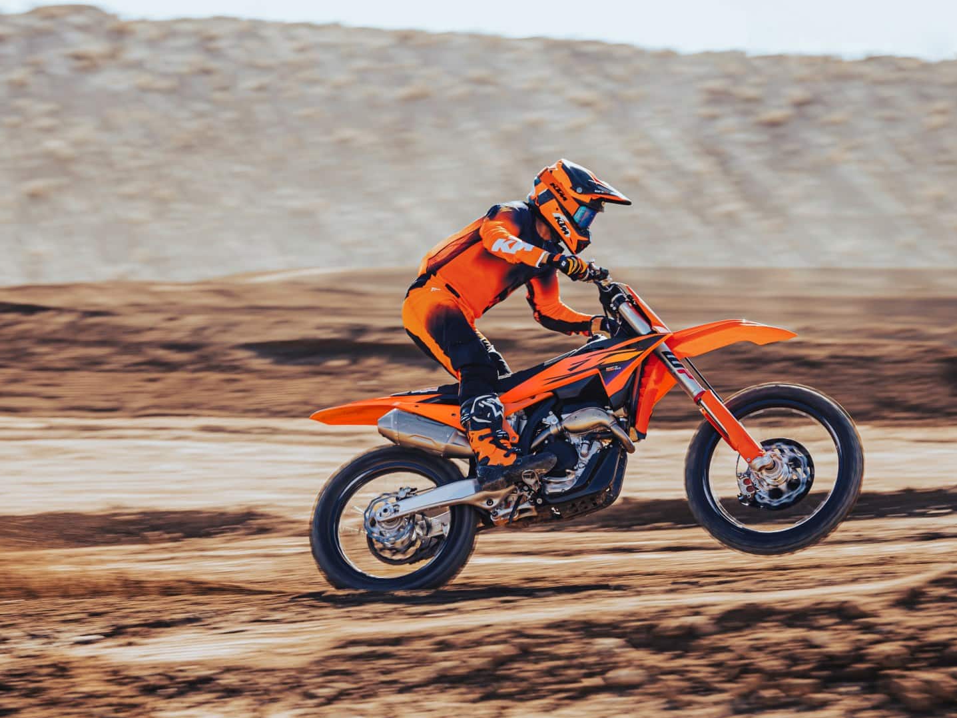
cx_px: 448
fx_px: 3622
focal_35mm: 131
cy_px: 352
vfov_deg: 11.3
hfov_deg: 15.1
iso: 50
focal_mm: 102
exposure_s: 1/250
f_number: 4
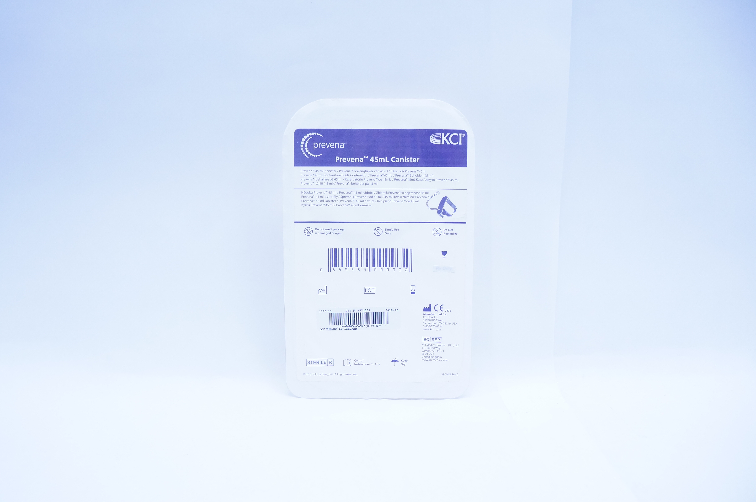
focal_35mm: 27
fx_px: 566
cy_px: 251
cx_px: 378
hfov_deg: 67.4
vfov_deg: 47.8
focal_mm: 18
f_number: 4.5
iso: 800
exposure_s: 1/200
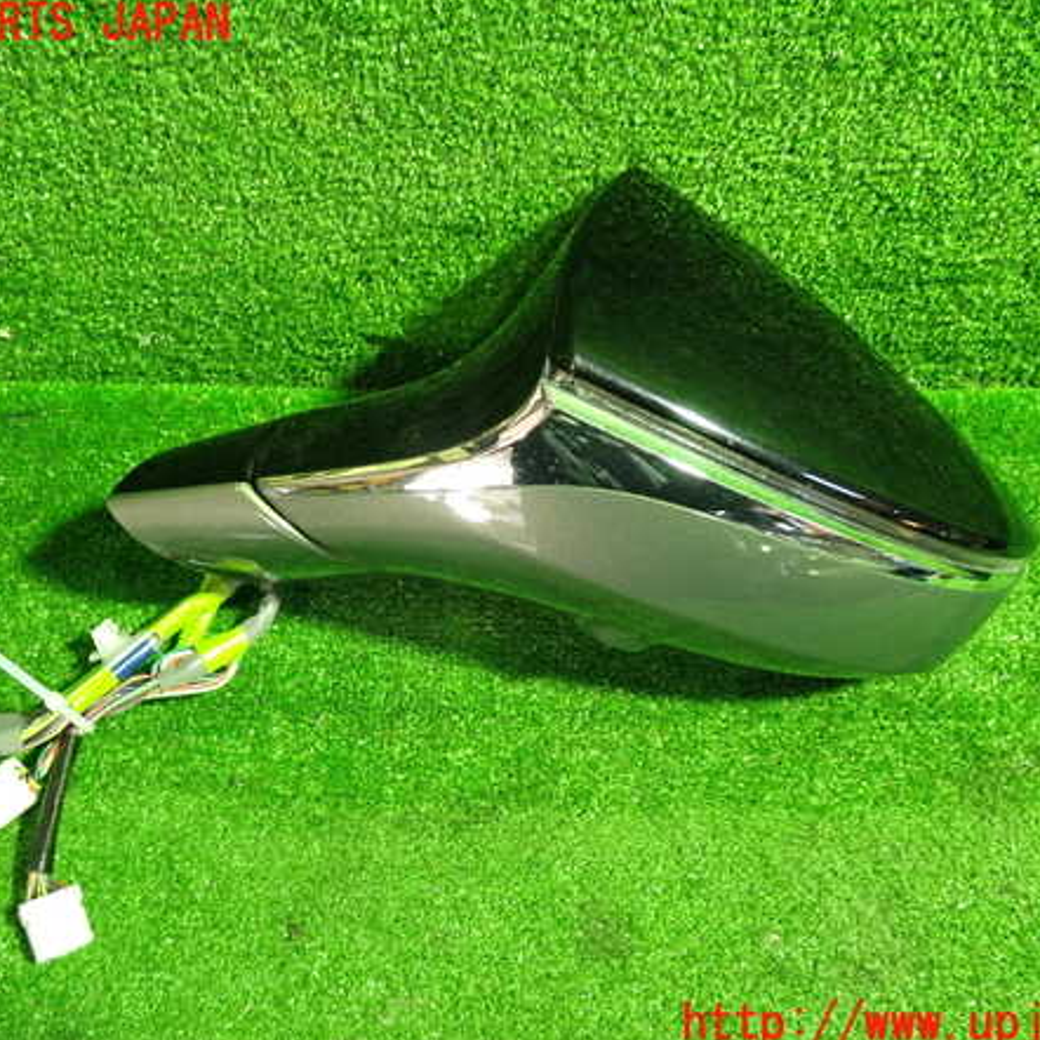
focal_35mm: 36
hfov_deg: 46.0
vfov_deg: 46.0
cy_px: 525
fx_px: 1224
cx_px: 508
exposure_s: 1/30
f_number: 2.3
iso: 640
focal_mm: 5.4
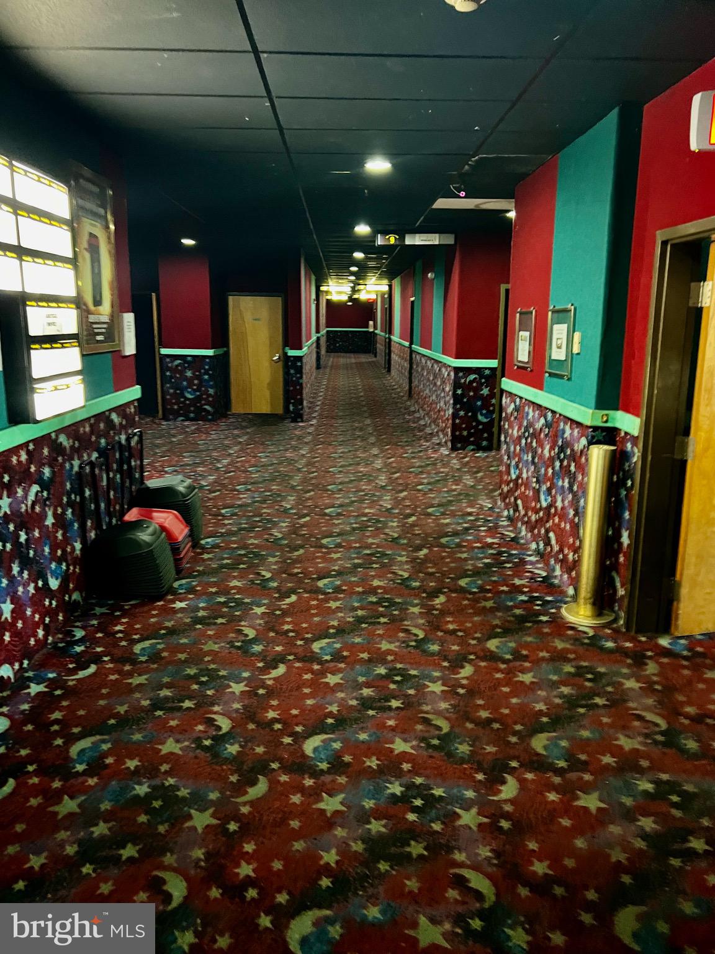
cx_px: 358
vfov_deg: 67.3
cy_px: 477
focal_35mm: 26
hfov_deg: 53.1
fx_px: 716
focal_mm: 5.7
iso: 1000
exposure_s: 1/30
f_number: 1.5
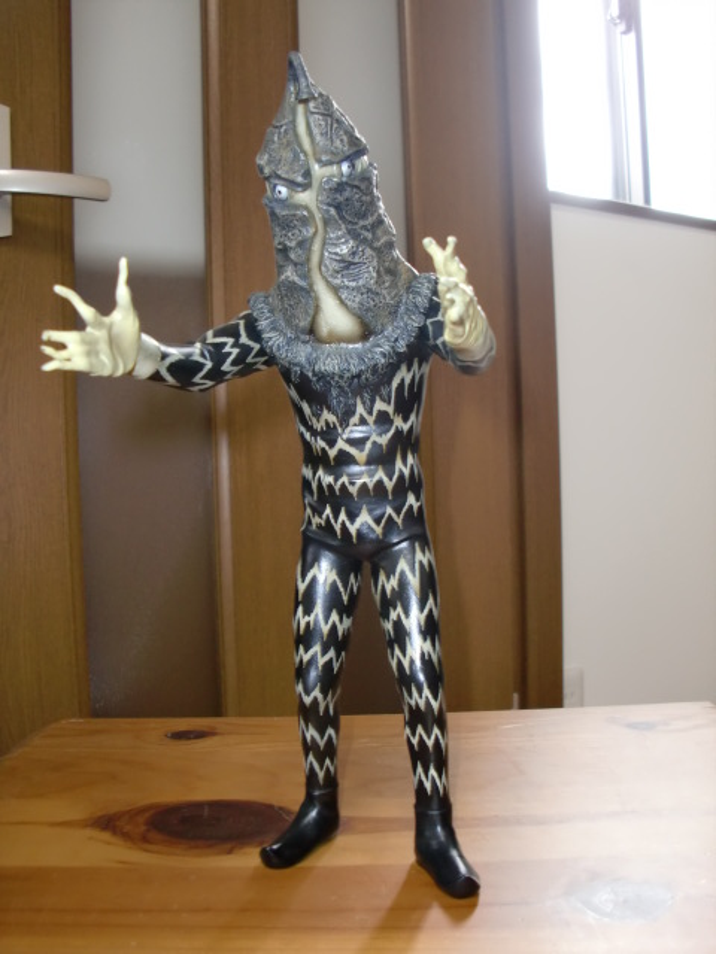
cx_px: 358
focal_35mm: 36
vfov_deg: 51.4
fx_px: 993
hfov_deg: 39.7
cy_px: 477
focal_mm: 6.3
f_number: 2.8
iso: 200
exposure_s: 1/30
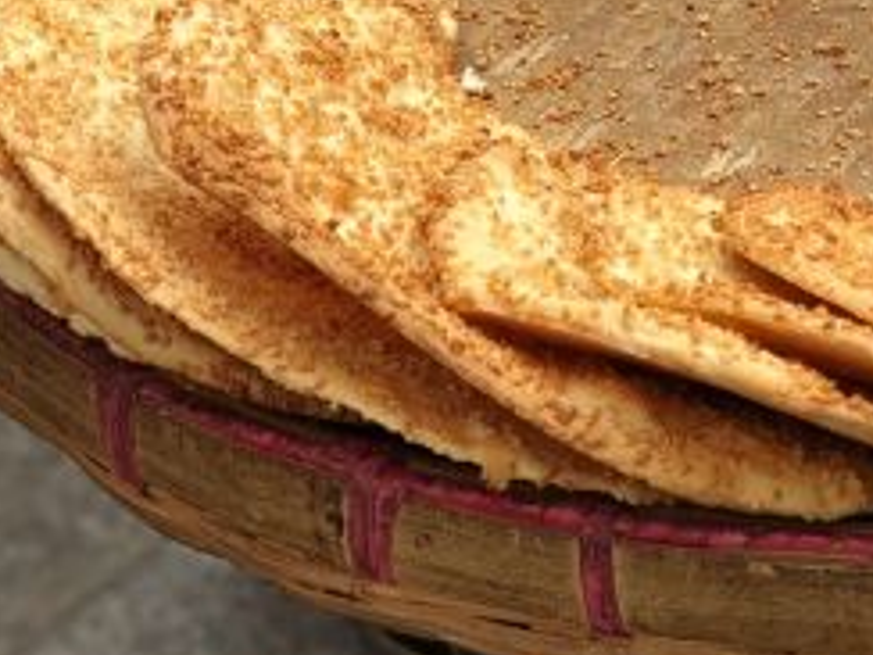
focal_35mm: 149
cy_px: -242
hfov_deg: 12.8
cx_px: 1166
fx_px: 3758
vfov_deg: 9.7
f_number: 2.4
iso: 16
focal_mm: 6
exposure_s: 1/115
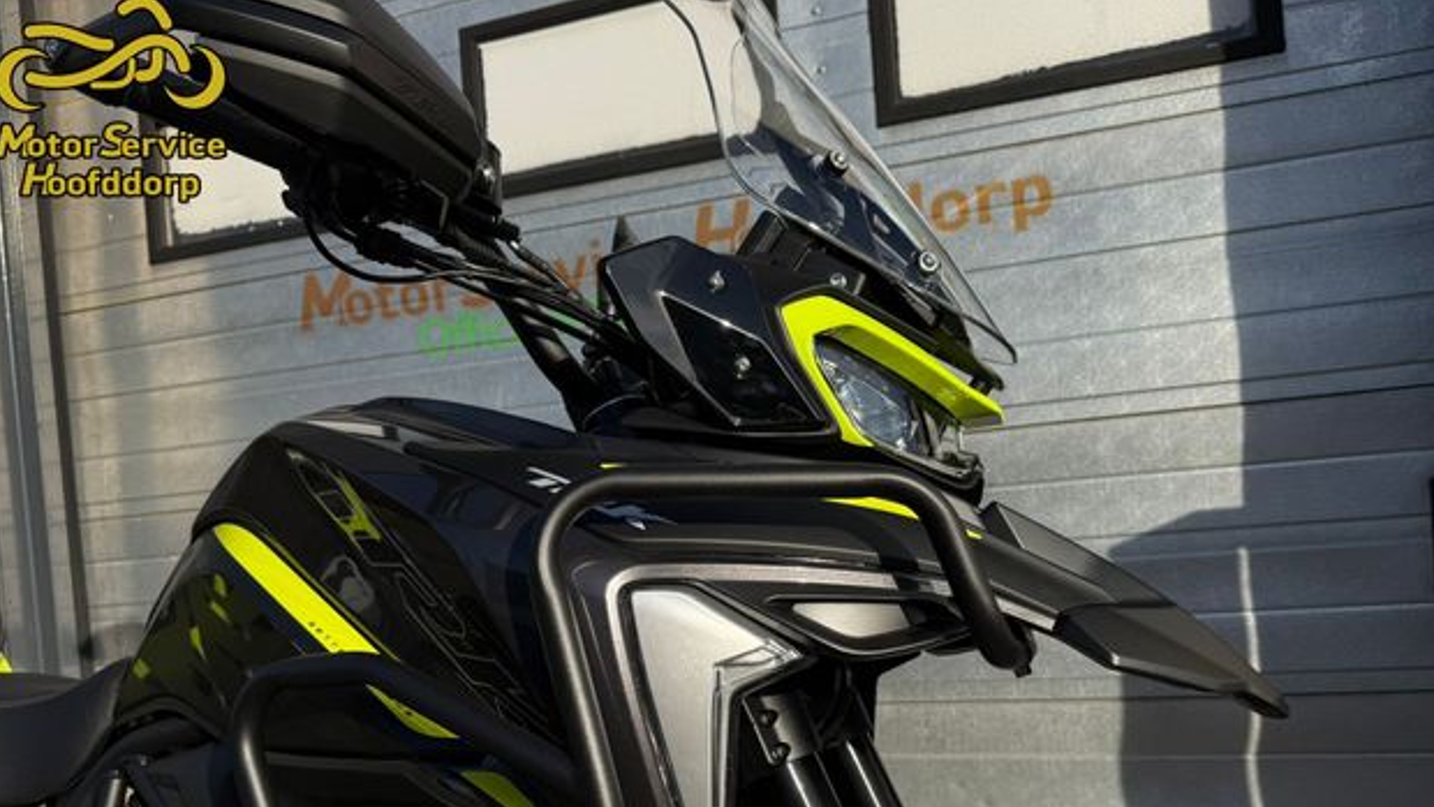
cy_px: 548
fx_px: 1027
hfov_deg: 69.8
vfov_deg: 42.3
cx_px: 733
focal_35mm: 27
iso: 80
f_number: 1.78
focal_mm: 6.76
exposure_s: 1/8130
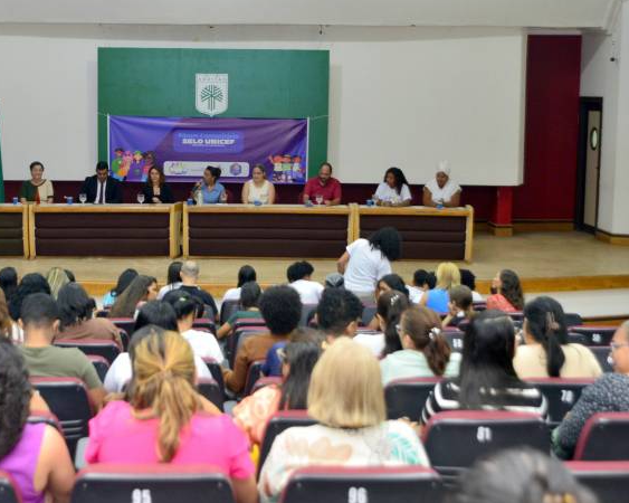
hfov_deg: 31.2
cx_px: 201
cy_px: 234
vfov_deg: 25.4
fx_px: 1117
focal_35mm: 60
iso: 2000
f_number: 5
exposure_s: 1/80
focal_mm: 45
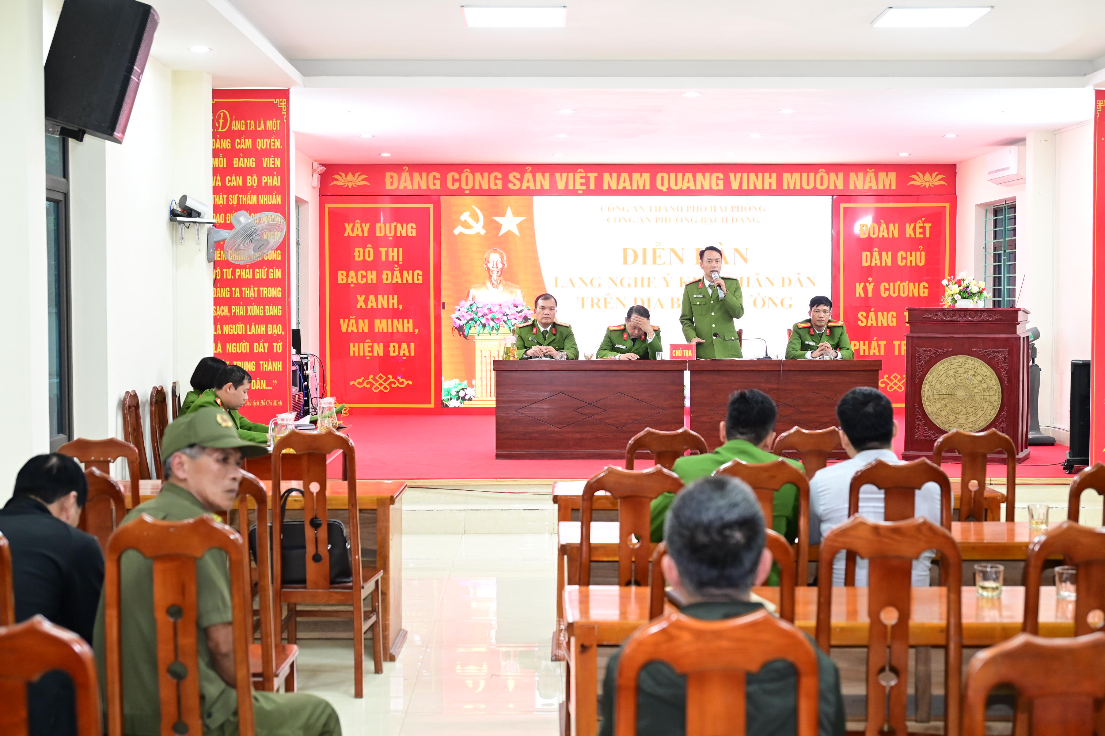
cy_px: 368
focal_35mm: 50
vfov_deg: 27.0
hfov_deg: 39.6
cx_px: 552
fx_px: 1535
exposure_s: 1/160
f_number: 4
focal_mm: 50
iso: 2500
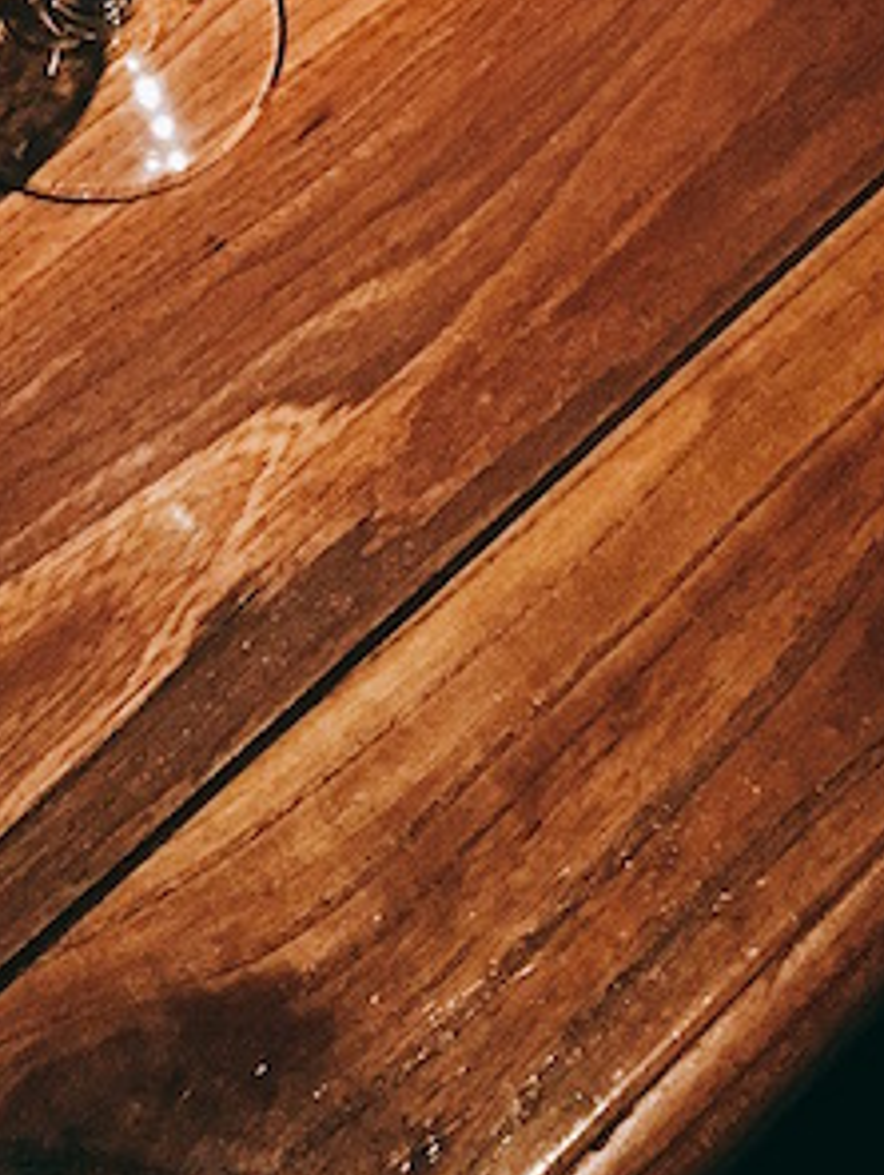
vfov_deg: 16.8
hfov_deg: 13.7
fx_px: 3601
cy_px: -601
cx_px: -123
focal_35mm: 106
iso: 400
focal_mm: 4.15
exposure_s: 1/17
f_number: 2.2
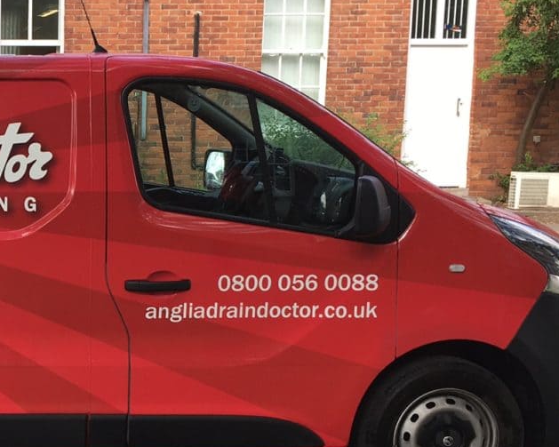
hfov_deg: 24.8
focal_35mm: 72
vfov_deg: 21.2
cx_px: -43
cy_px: 259
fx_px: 1191
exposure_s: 1/190
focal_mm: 4.15
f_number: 2.2
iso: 25
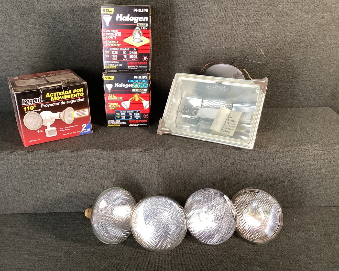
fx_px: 331
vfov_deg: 44.6
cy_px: 135
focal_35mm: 33
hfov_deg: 54.2
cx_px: 159
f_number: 2.4
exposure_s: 1/60
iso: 100
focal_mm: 3.3
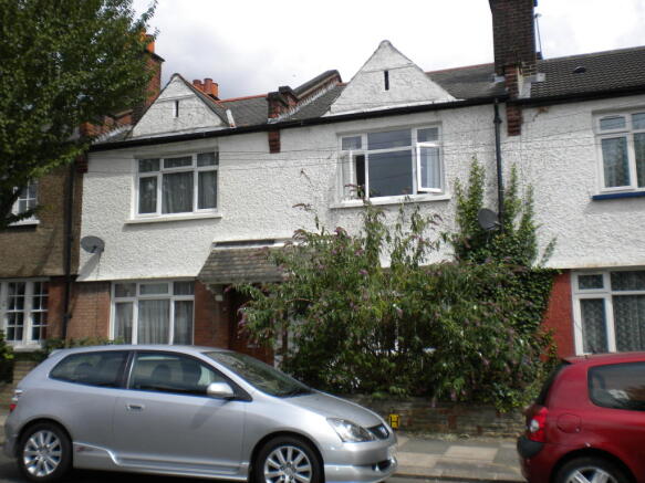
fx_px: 652
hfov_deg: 52.6
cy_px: 242
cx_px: 322
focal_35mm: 35
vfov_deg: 40.7
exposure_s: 1/803
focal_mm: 6.3
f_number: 4.6
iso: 113
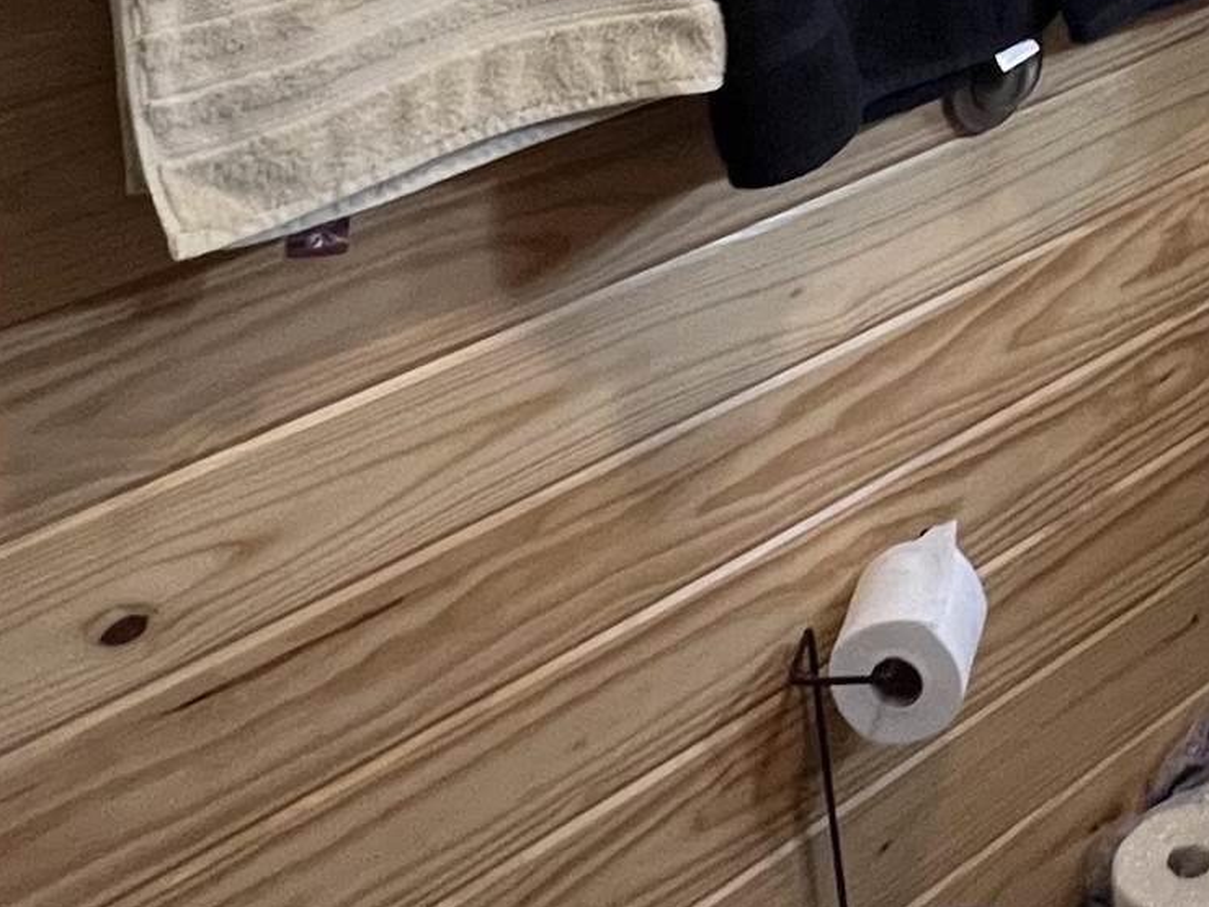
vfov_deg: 22.8
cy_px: -392
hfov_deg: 31.8
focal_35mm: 54
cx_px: 1304
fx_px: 1886
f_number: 1.8
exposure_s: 1/60
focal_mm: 1.57
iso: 500
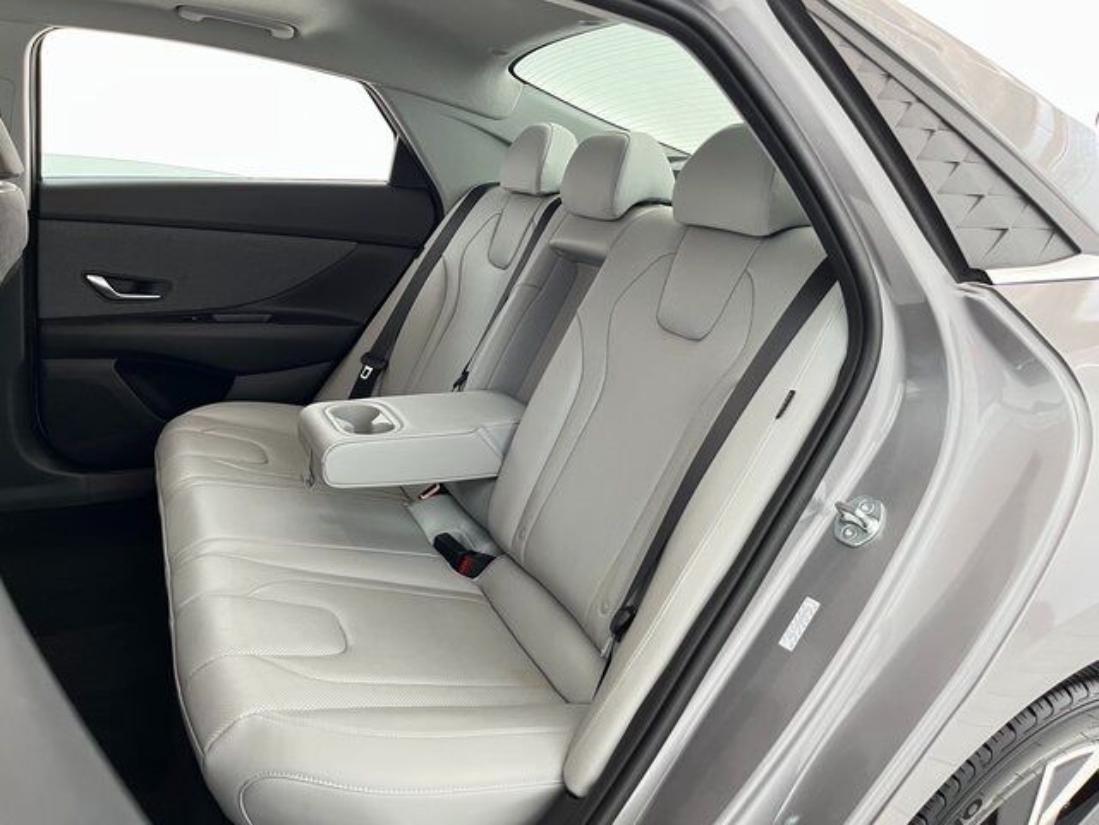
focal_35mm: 26
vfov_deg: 53.1
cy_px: 412
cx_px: 550
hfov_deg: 67.3
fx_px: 825
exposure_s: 1/60
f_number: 1.6
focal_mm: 5.1
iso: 250
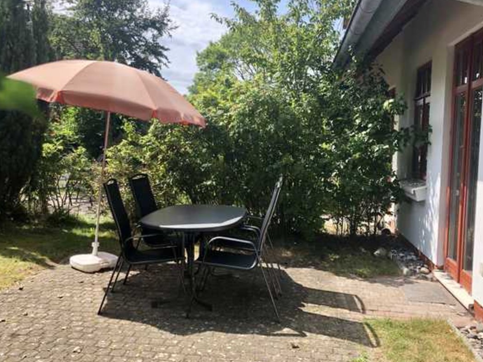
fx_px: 447
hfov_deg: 56.8
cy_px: 173
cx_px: 239
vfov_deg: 44.2
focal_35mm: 32
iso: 20
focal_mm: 4
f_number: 1.8
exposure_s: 1/787
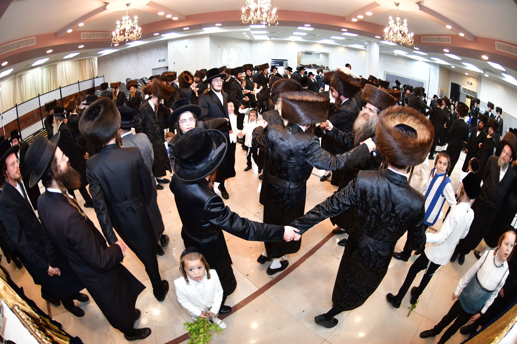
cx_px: 258
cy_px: 172
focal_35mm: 15
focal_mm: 10.5
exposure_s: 1/100
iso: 1000
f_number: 5.6
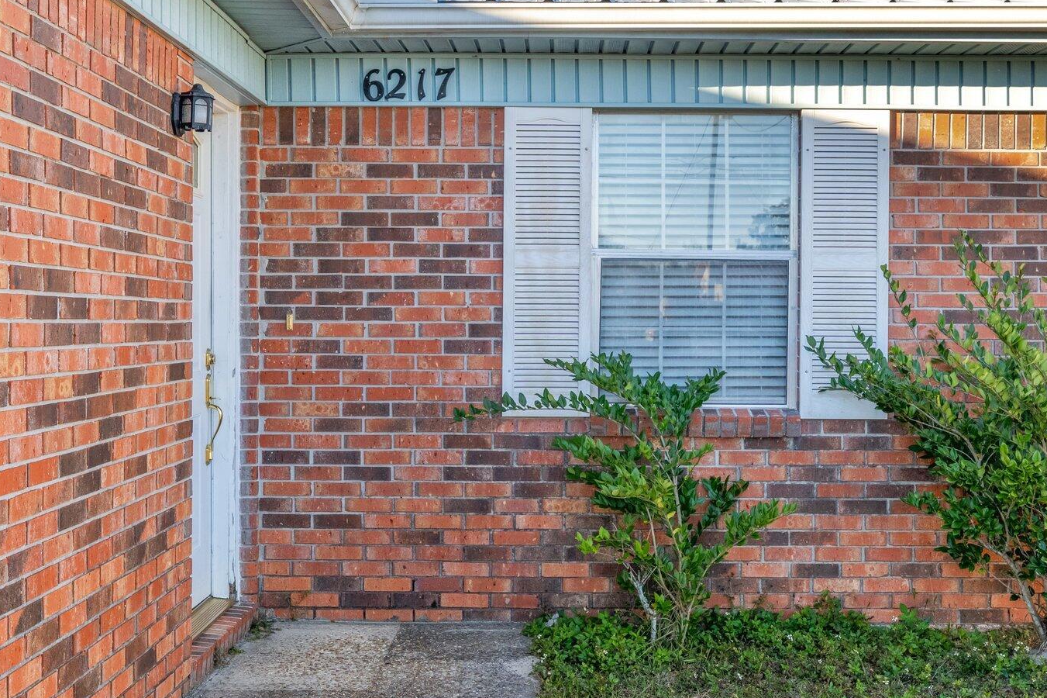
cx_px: 578
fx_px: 1366
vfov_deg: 28.6
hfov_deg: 41.9
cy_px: 328
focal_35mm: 47
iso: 500
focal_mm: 21
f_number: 9
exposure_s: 1/160
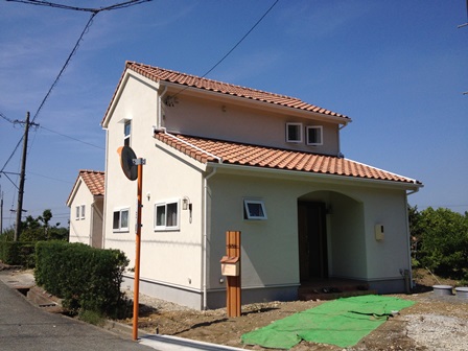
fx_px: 473
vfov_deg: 40.7
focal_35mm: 35
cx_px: 234
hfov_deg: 52.6
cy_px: 176
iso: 64
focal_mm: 4.28
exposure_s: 1/3067
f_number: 2.4
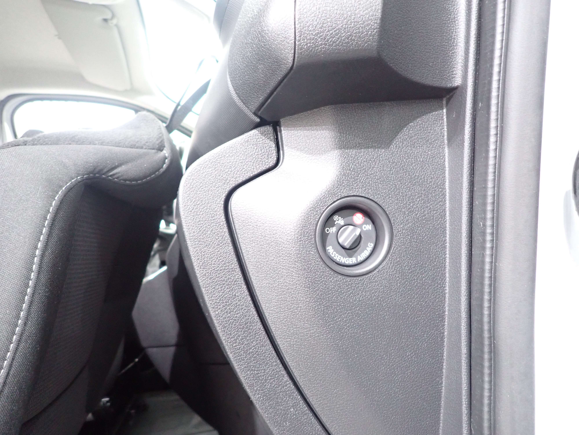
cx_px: 290
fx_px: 418
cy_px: 218
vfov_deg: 54.9
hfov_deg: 69.4
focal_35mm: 25
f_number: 2
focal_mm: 4.5
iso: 800
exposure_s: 1/15
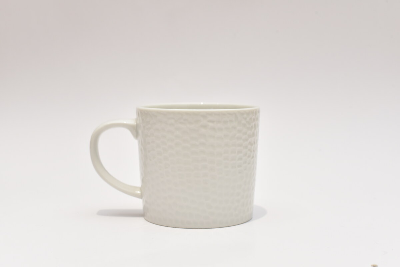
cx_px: 200
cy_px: 134
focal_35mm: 50
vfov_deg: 27.0
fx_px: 556
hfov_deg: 39.6
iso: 800
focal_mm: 50
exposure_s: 1/125
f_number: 9
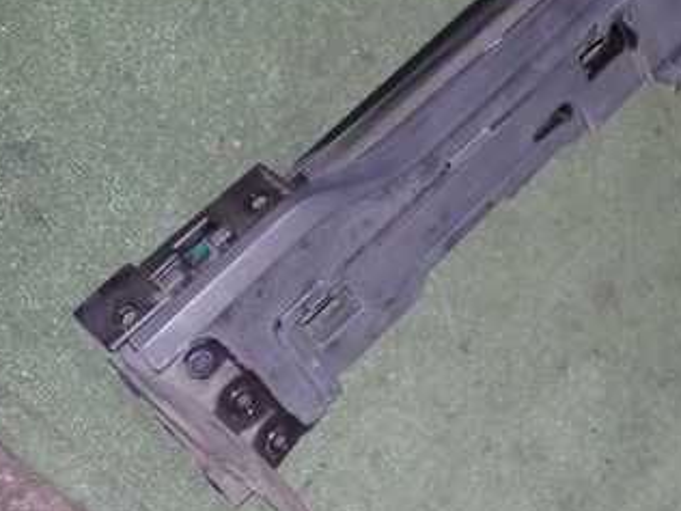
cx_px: 580
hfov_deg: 32.5
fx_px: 1121
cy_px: 110
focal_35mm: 57
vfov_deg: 25.3
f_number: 2.3
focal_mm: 5.4
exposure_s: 1/30
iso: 800
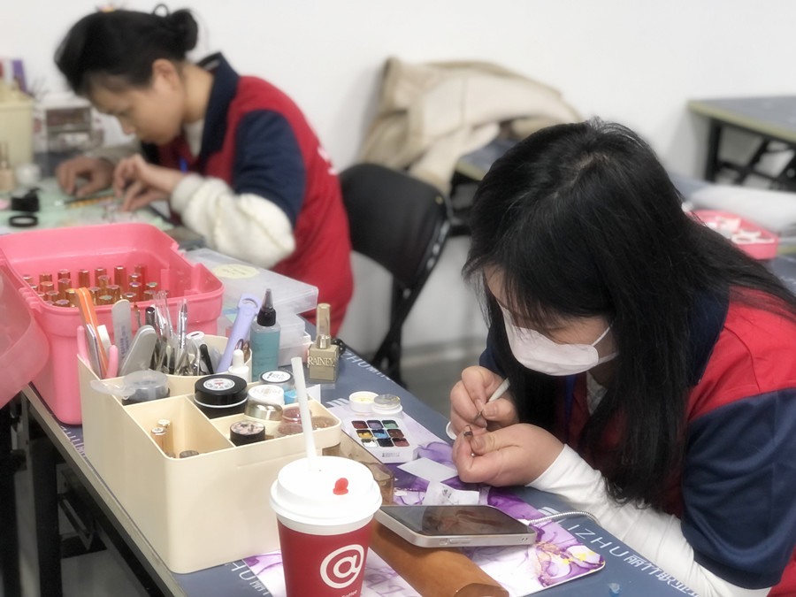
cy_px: 298
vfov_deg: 25.7
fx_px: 1311
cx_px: 398
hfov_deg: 33.8
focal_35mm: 57
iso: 160
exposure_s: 1/30
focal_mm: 6.6
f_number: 2.8
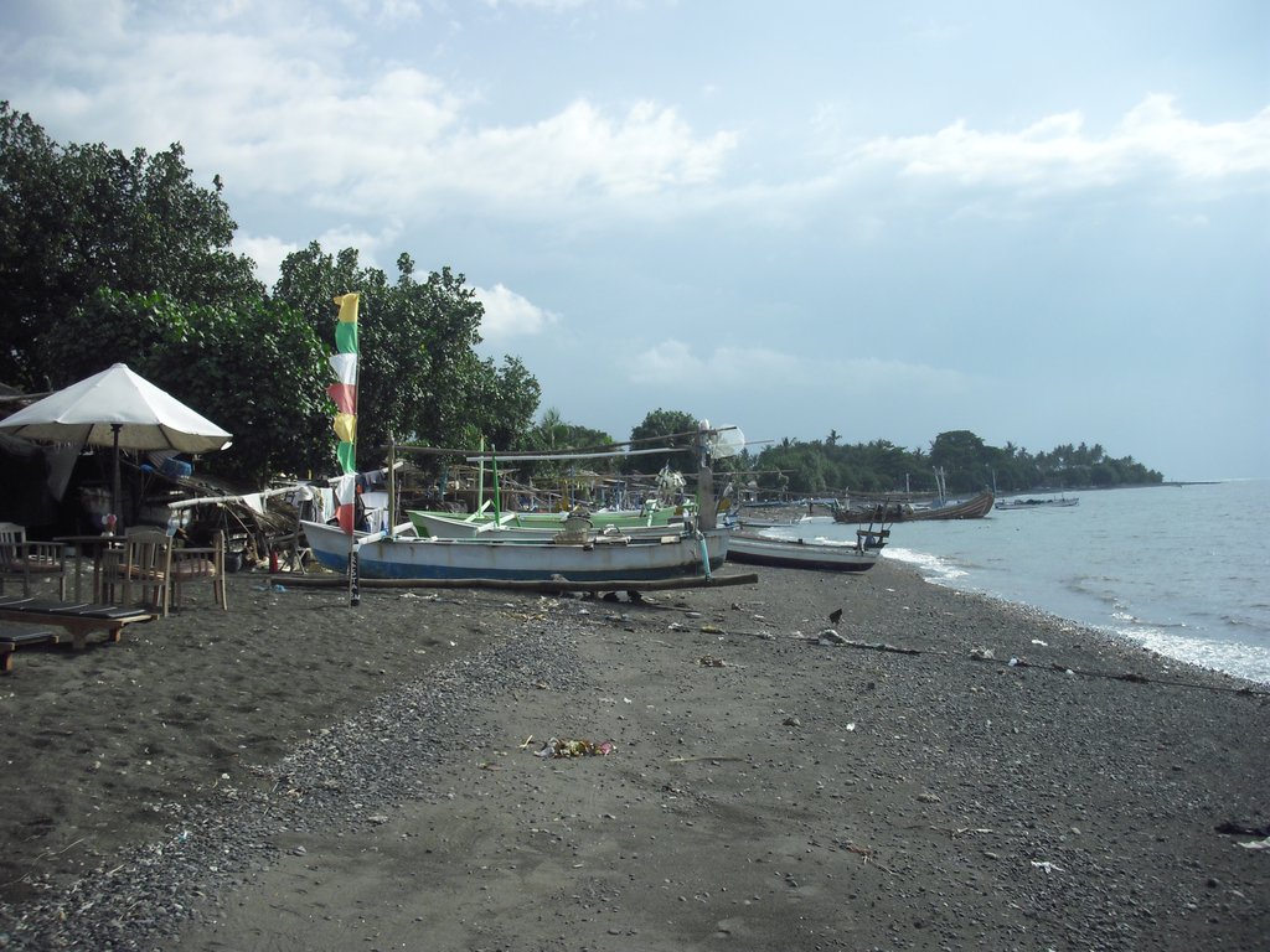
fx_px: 1394
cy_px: 476
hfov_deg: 49.0
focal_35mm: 38
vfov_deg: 37.7
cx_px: 635
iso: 100
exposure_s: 1/320
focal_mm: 6.2
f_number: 8
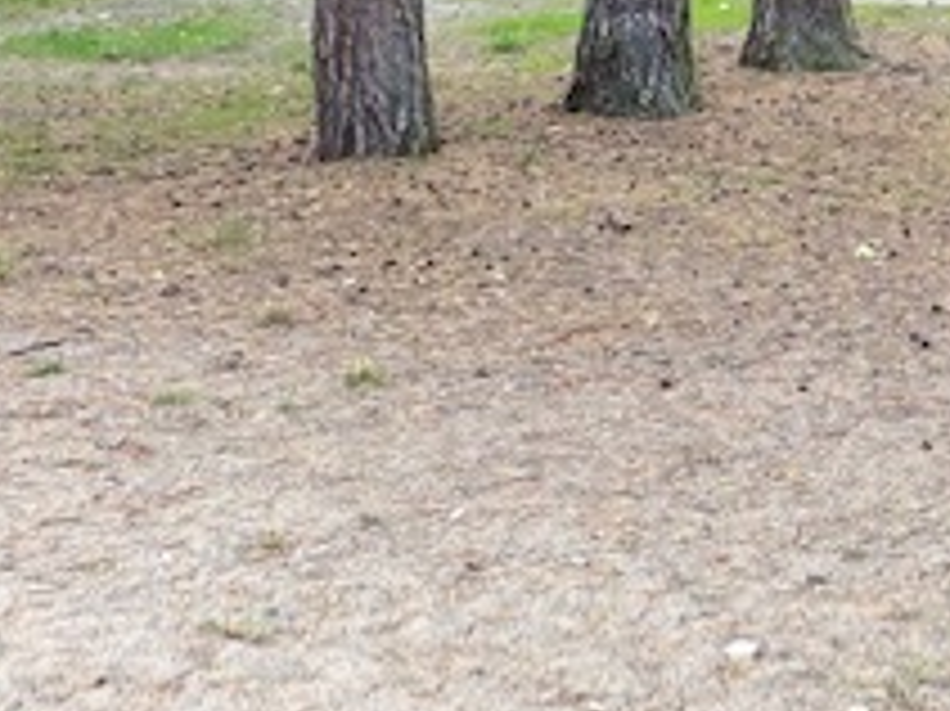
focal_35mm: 79
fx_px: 2167
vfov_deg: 17.1
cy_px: -315
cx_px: 1234
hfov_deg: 22.2
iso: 32
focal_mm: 4.25
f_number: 1.8
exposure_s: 1/154
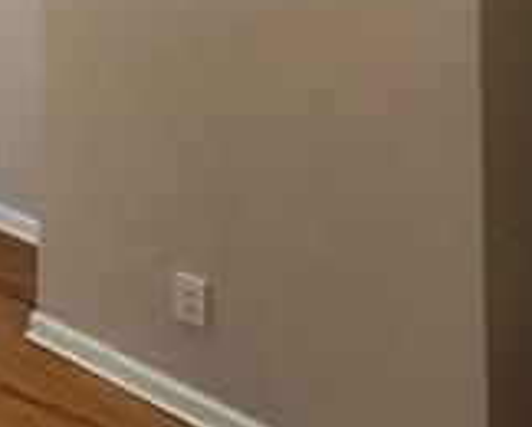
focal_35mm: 60
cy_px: -200
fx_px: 946
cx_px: -374
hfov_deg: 22.2
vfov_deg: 21.6
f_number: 2.2
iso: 125
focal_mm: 1.74
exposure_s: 1/56
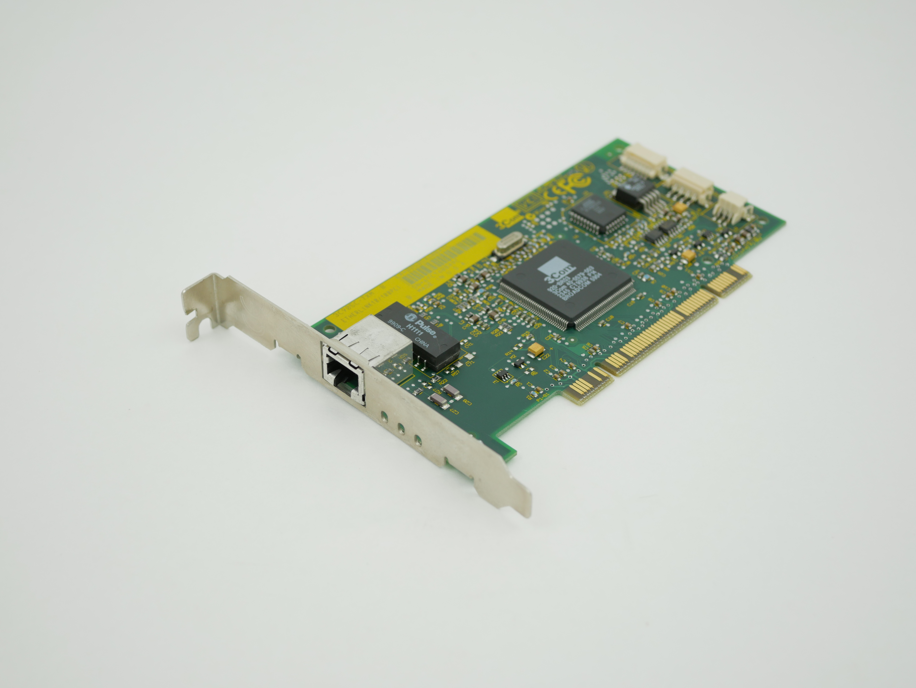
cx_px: 458
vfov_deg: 24.4
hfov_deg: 32.2
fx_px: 1588
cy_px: 344
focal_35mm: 60
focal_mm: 30
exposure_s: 1/125
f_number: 3.5
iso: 200
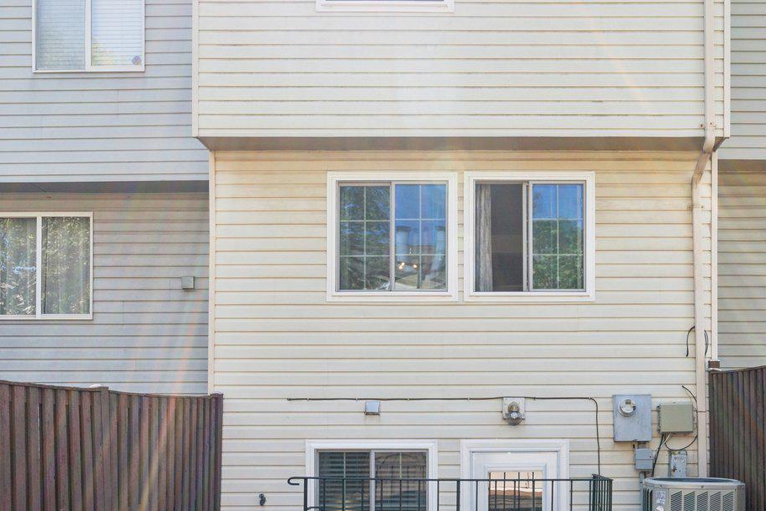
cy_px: 305
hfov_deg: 52.5
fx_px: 766
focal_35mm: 36
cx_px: 483
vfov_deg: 36.8
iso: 200
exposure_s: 1/125
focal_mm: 16
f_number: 8
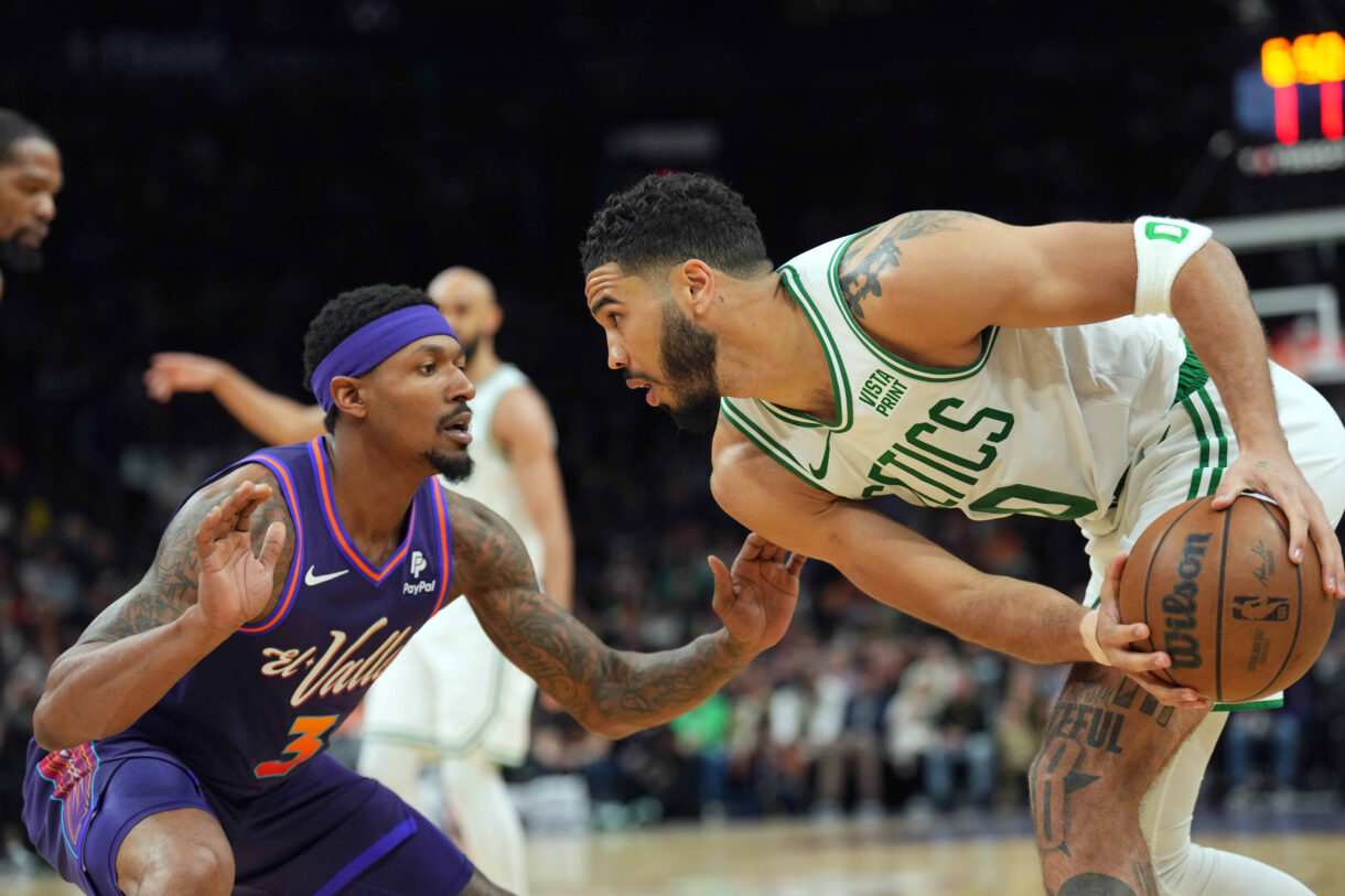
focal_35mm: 129
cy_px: 448
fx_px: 4819
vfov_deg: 10.6
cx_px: 672
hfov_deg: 15.9
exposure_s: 1/1250
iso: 2500
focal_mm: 129
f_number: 3.2
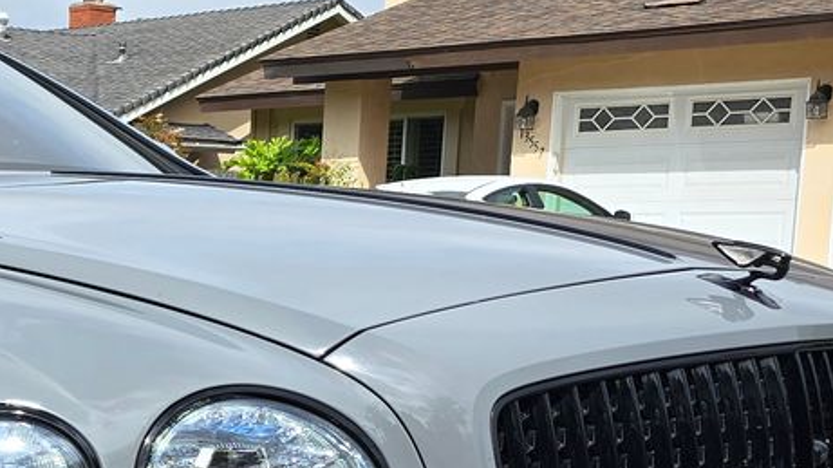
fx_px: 1921
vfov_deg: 13.5
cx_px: -90
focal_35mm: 87
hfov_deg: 23.0
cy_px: 557
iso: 12
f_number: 1.7
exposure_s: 1/854
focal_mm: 6.3
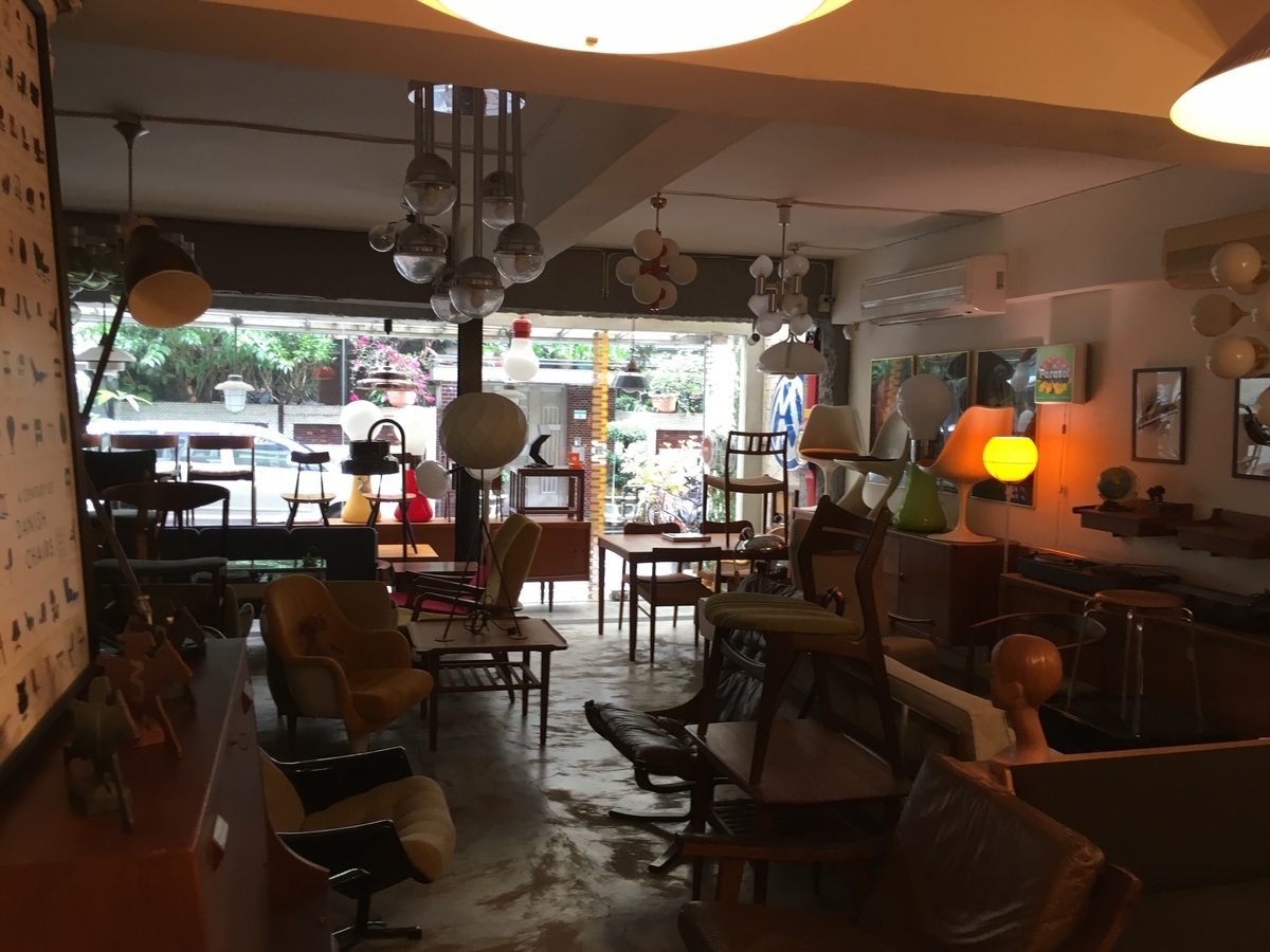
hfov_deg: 61.7
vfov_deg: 48.2
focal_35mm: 29
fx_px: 1064
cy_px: 476
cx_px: 635
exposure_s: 1/30
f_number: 2.2
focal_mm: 4.15
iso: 64
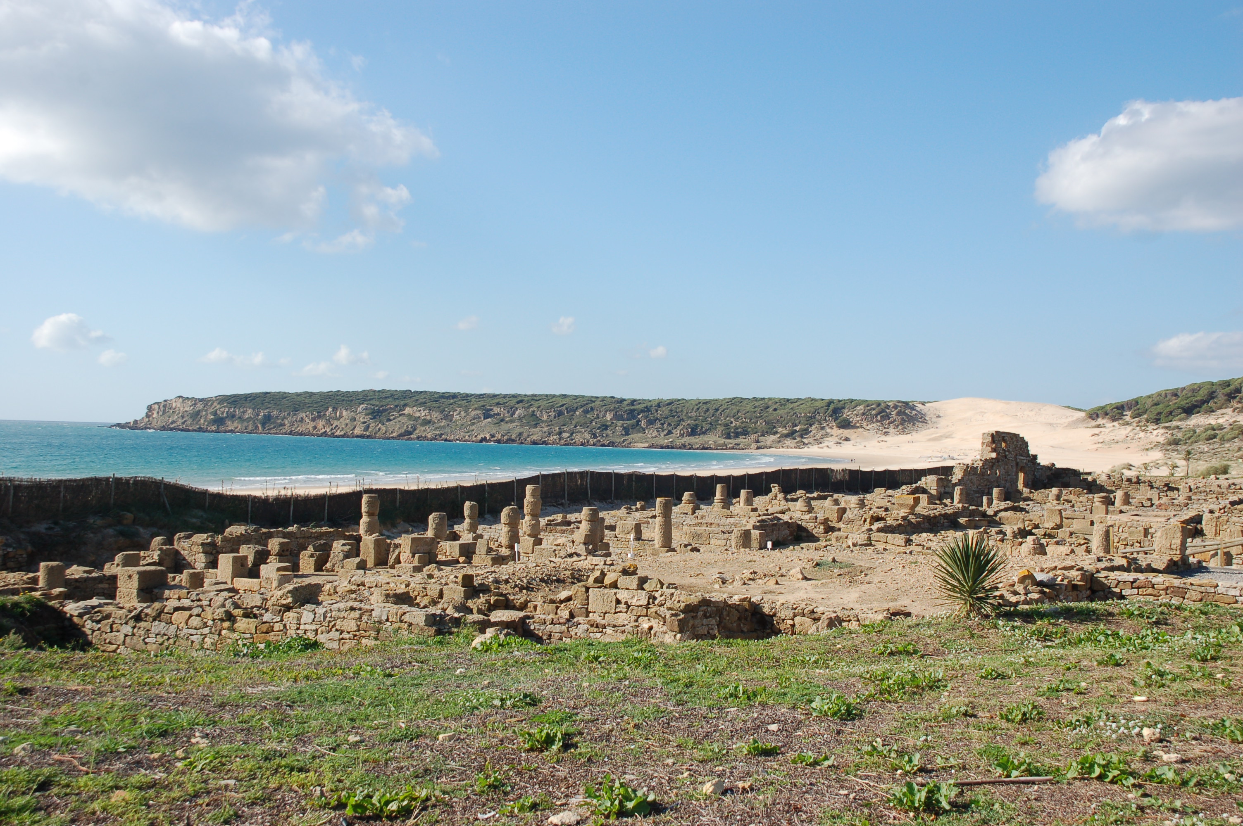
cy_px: 413
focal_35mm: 39
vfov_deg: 34.1
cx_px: 622
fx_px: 1345
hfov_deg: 49.6
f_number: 9
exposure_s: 1/320
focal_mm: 26
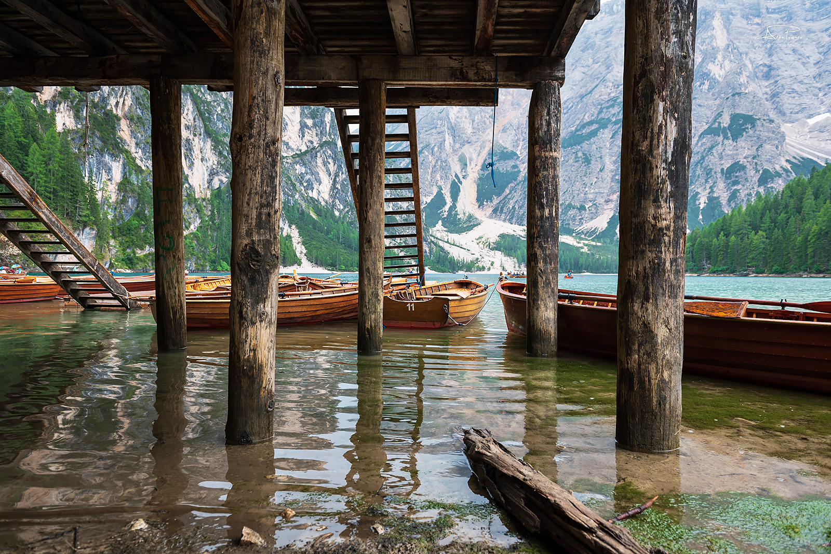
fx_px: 600
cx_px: 416
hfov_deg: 69.4
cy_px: 277
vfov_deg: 49.6
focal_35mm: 26
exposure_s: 1/60
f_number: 5.6
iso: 100
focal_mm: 26
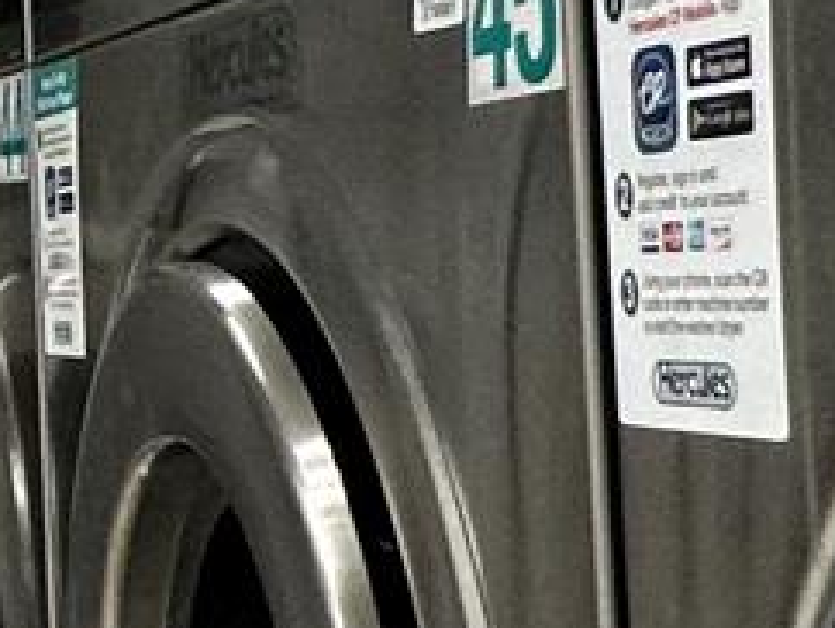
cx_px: -1442
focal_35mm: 111
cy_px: 183
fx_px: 2680
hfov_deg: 12.1
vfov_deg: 13.3
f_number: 2.2
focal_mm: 2.22
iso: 125
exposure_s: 1/120
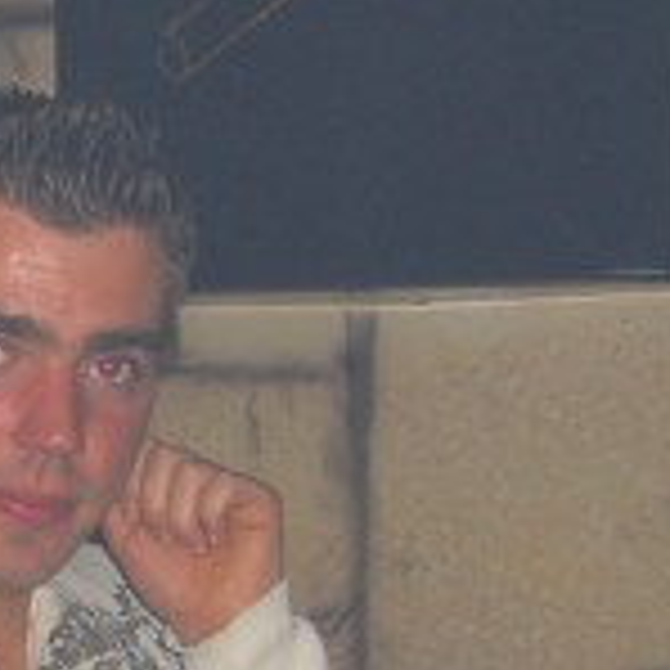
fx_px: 2956
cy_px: 683
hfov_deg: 12.5
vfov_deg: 12.8
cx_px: -193
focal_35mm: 135
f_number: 2.8
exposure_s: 1/60
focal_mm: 7.9
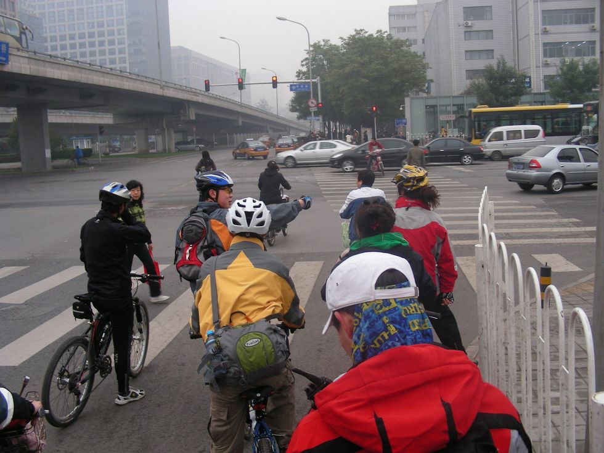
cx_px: 302
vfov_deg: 37.7
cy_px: 226
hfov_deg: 49.0
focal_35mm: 38
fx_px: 663
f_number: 3.5
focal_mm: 6.3
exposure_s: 1/55.6
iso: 50
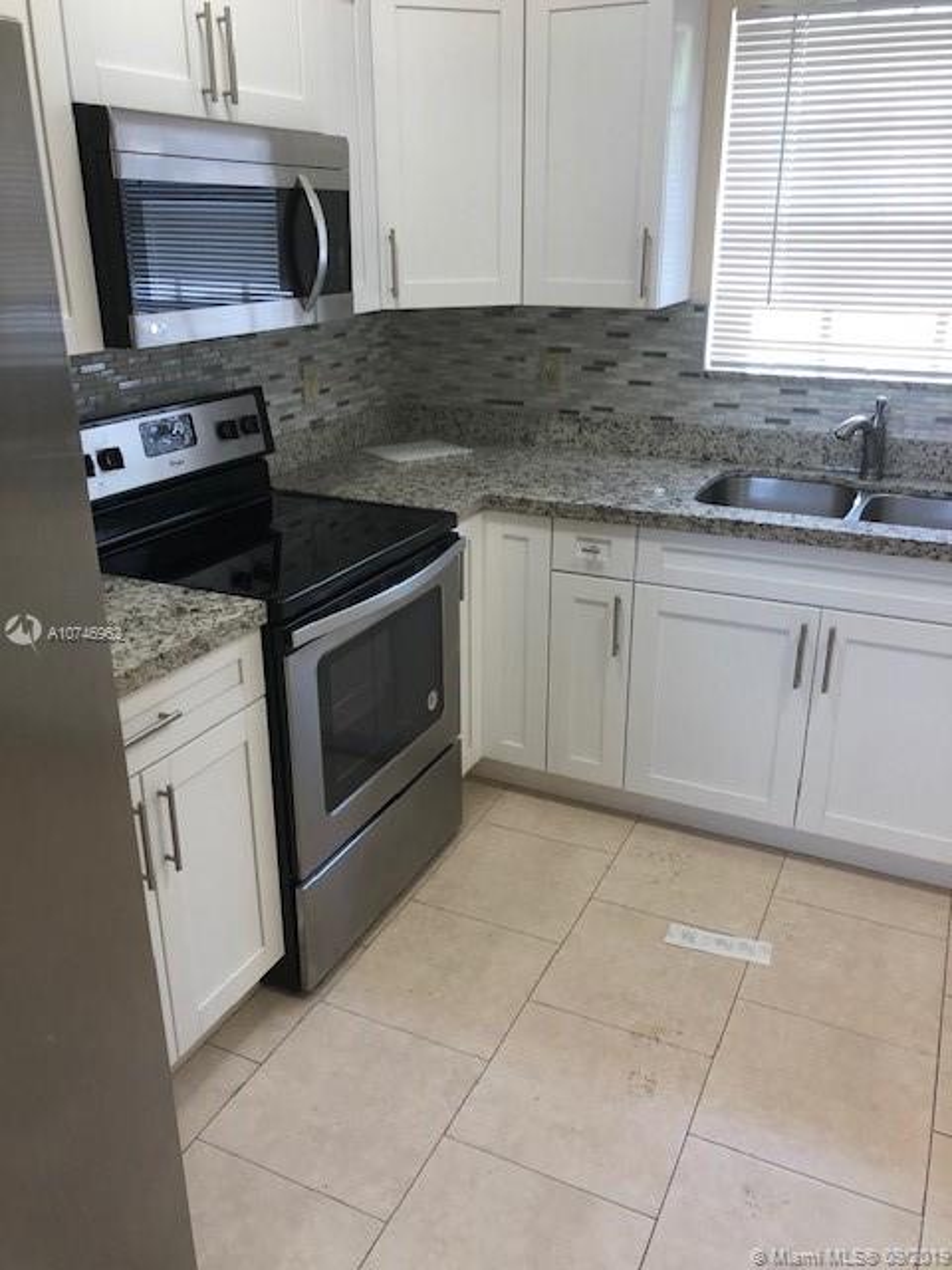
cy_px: 635
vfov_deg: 63.4
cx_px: 476
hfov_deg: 49.7
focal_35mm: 28
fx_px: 1027
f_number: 1.8
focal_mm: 4
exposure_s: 1/40
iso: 32
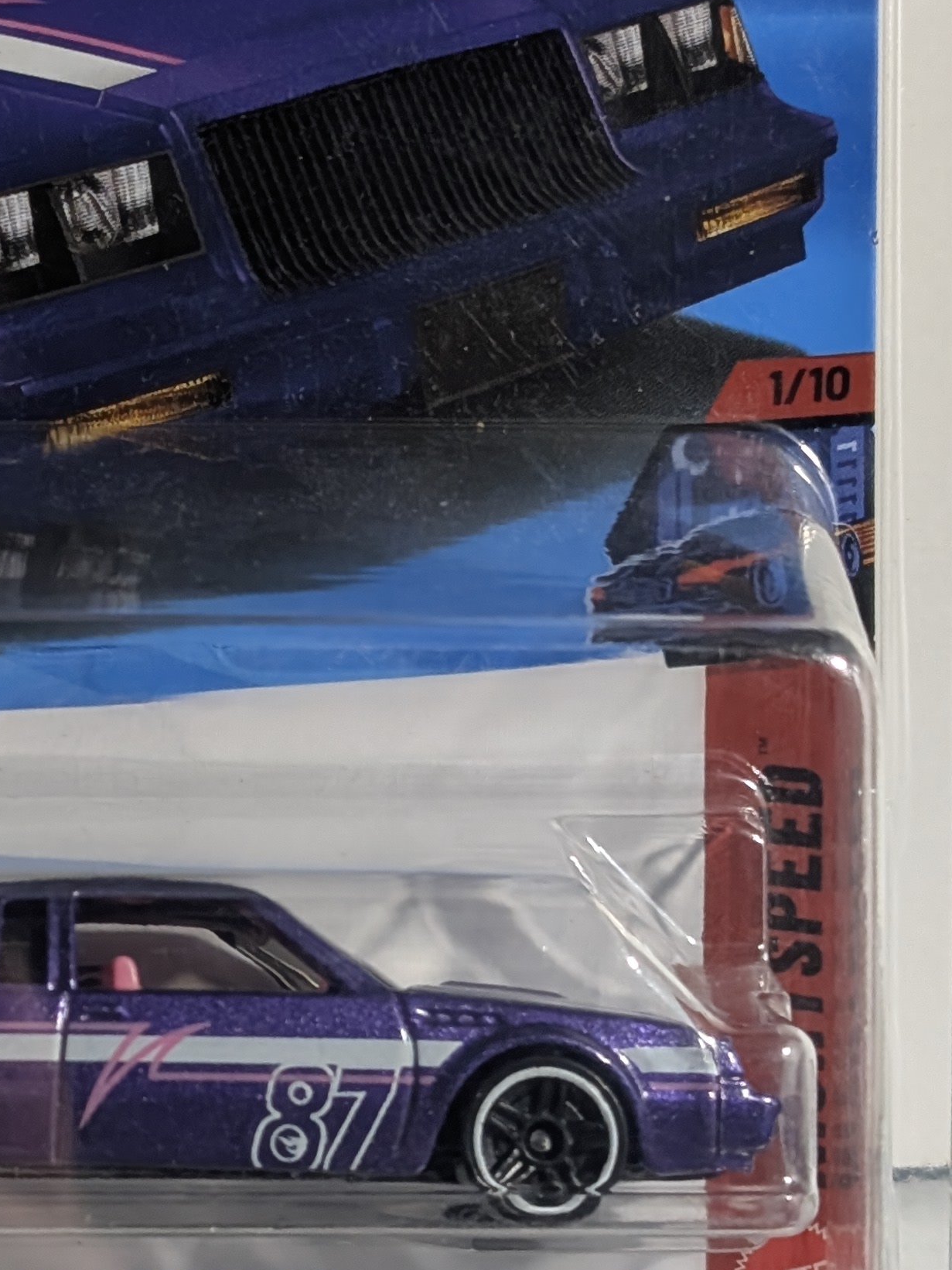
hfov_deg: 12.1
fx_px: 4473
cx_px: 94
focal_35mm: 122
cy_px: 334
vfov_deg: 16.1
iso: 162
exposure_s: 1/65.5
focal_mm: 6.9
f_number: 1.68
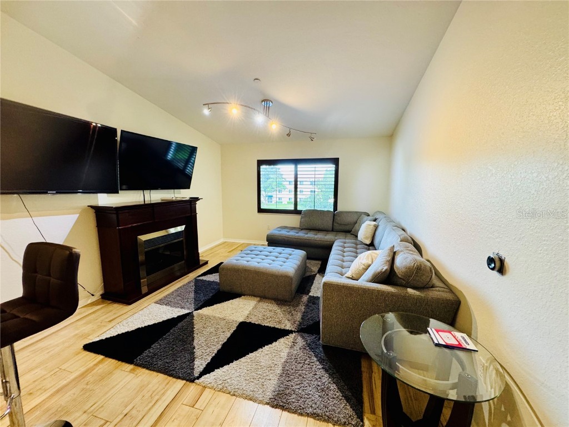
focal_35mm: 14
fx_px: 230
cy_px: 214
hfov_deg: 102.1
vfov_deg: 85.7
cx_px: 284
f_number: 2.2
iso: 250
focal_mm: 2.22
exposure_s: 1/60
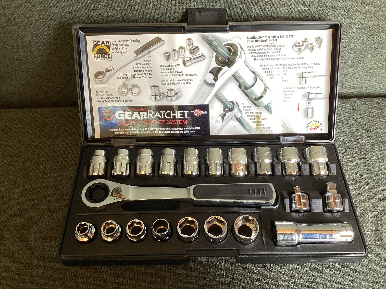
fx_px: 346
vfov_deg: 45.4
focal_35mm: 31
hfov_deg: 58.3
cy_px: 144
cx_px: 193
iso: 80
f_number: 2.4
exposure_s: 1/50
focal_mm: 3.3
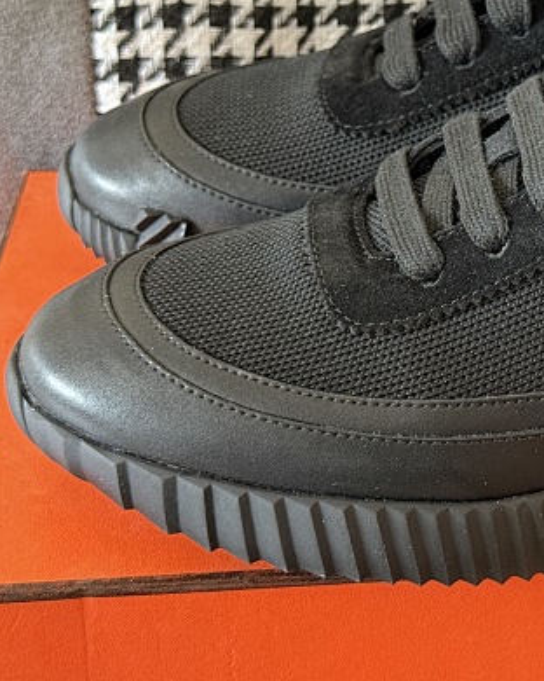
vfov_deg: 19.9
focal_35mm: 96
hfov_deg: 15.6
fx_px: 1932
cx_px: 614
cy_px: 255
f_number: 1.78
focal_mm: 6.76
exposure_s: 1/40
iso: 400
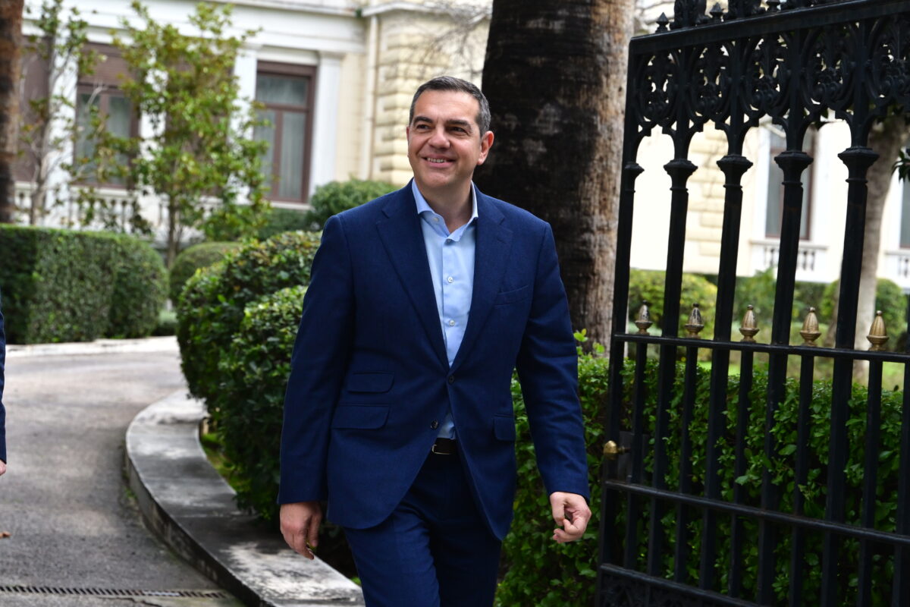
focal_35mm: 90
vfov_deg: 15.2
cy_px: 304
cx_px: 455
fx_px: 2275
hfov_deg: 22.6
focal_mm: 60
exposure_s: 1/640
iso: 800
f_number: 5
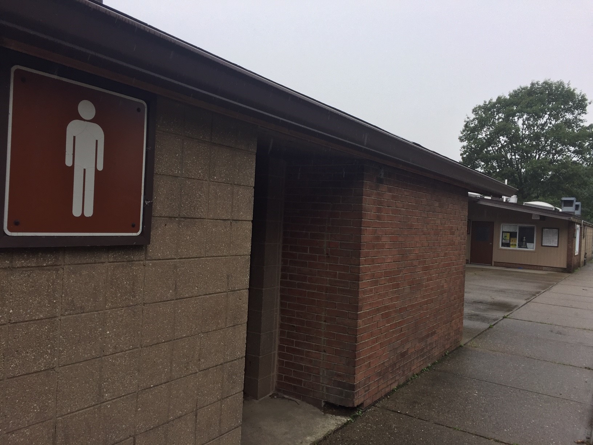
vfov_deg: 48.2
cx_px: 296
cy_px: 222
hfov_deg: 61.7
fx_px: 497
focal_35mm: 29
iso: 32
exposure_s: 1/408
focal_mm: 4.15
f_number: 2.2
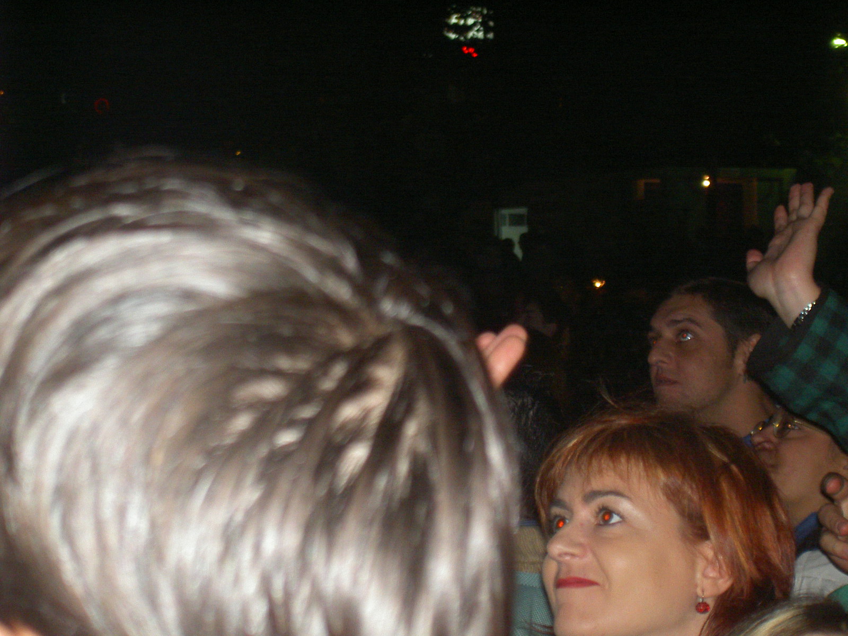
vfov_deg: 12.8
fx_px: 2842
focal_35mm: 116
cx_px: 424
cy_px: 318
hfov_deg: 17.0
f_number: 4.9
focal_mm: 24
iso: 100
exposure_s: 1/89.3
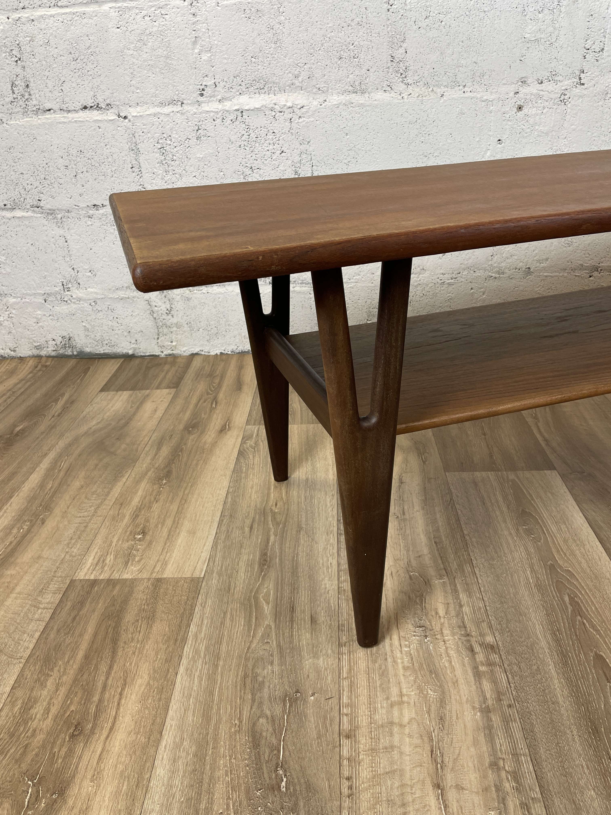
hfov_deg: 53.1
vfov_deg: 67.3
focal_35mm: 26
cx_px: 306
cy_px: 408
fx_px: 612
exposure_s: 1/100
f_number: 1.6
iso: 64
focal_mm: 4.2
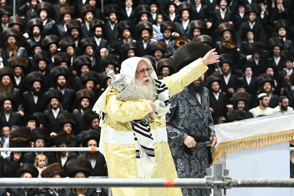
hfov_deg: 18.3
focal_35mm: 112
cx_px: 147
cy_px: 98
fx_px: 914
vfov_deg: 12.2
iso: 3200
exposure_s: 1/125
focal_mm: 112
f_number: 6.3
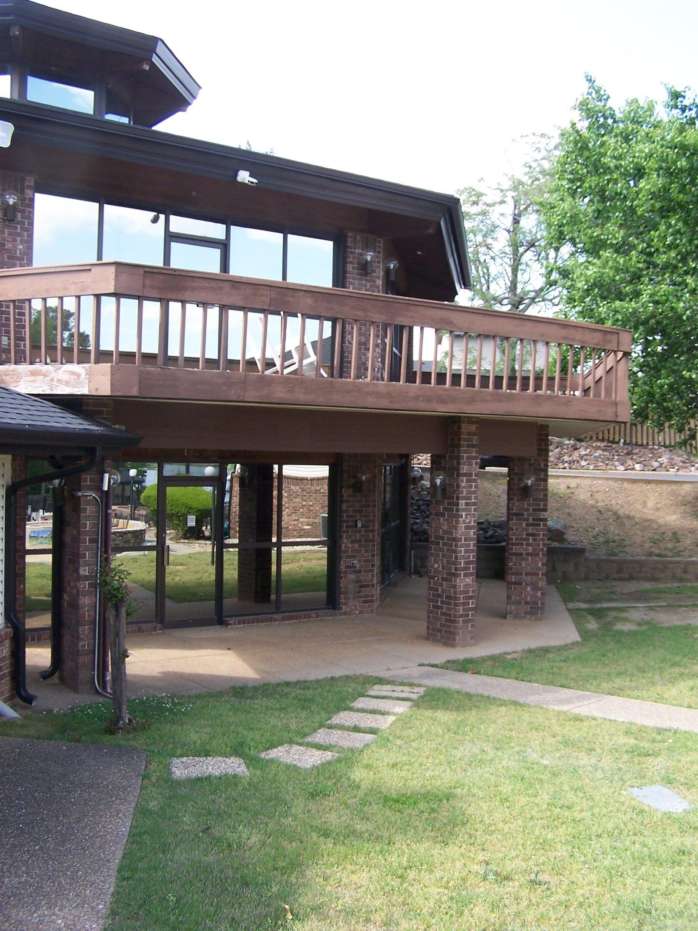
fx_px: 1022
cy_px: 466
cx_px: 349
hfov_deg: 37.7
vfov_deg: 49.0
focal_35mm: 38
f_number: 2.8
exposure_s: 1/200
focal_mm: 6.3
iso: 80
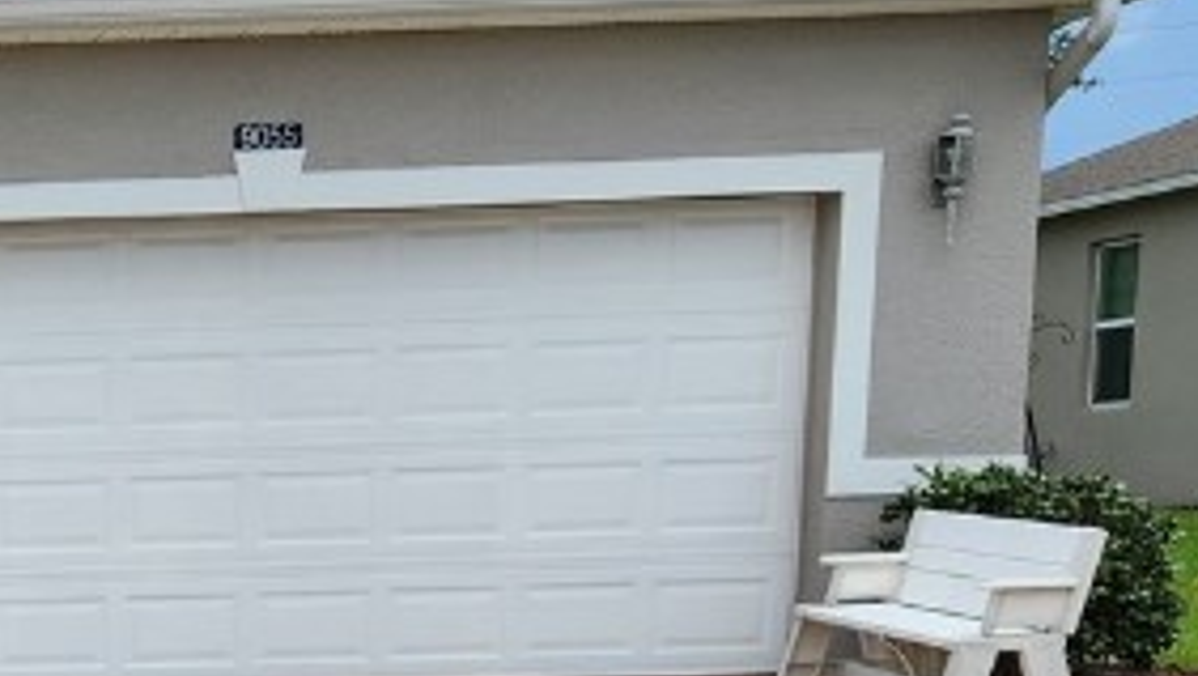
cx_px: -548
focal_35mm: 91
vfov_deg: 12.7
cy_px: 961
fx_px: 2892
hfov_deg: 20.4
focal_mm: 5.4
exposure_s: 1/2145
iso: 20
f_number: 1.8
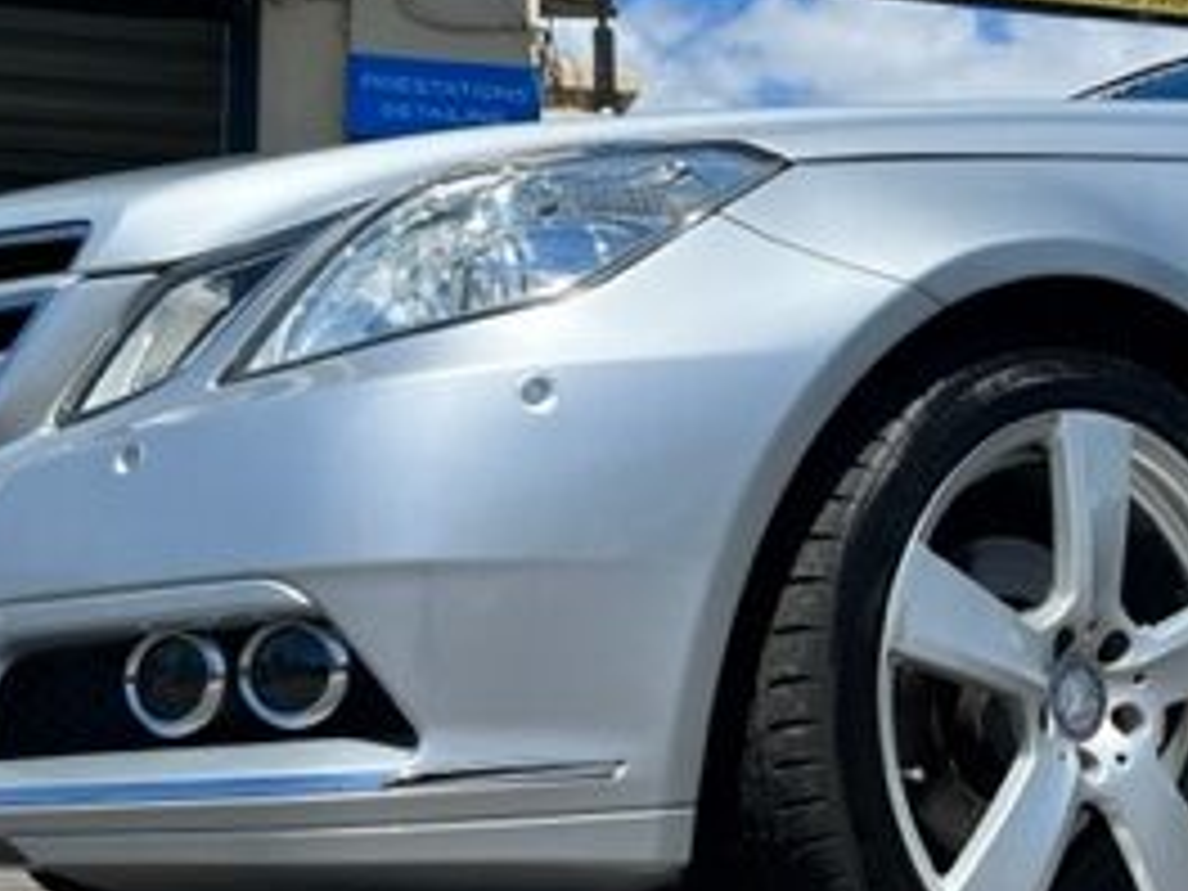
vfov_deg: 23.3
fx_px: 2162
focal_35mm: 63
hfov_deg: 30.0
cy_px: 400
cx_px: 954
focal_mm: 5.7
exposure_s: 1/5882
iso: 50
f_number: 1.5
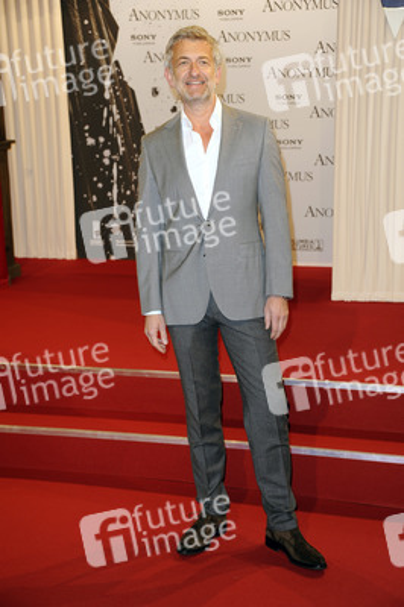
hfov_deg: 20.0
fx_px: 1147
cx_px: 202
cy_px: 304
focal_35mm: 68
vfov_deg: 29.7
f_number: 5.6
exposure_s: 1/200
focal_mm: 68
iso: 640
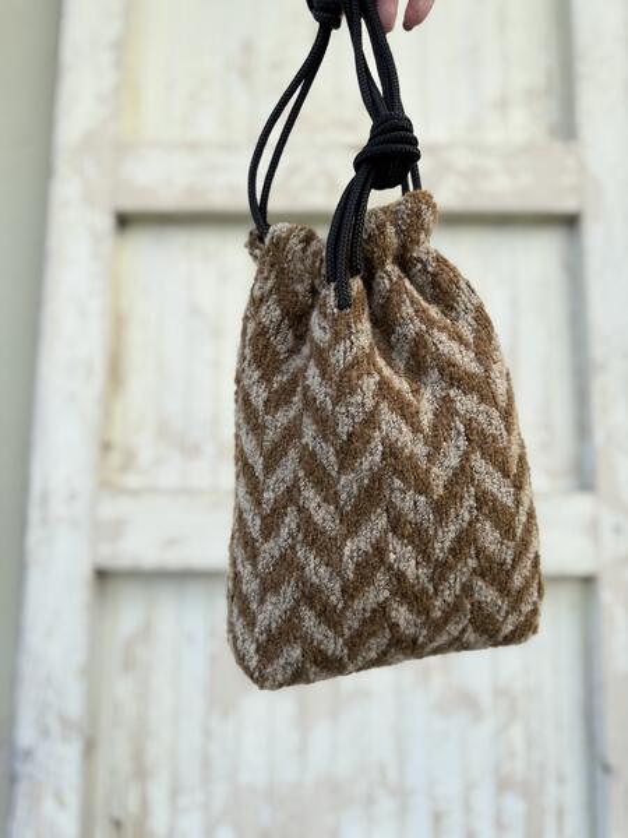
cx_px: 314
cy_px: 419
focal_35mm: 24
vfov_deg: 71.6
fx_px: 581
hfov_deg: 56.8
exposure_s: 1/742
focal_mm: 6.76
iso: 80
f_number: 1.78
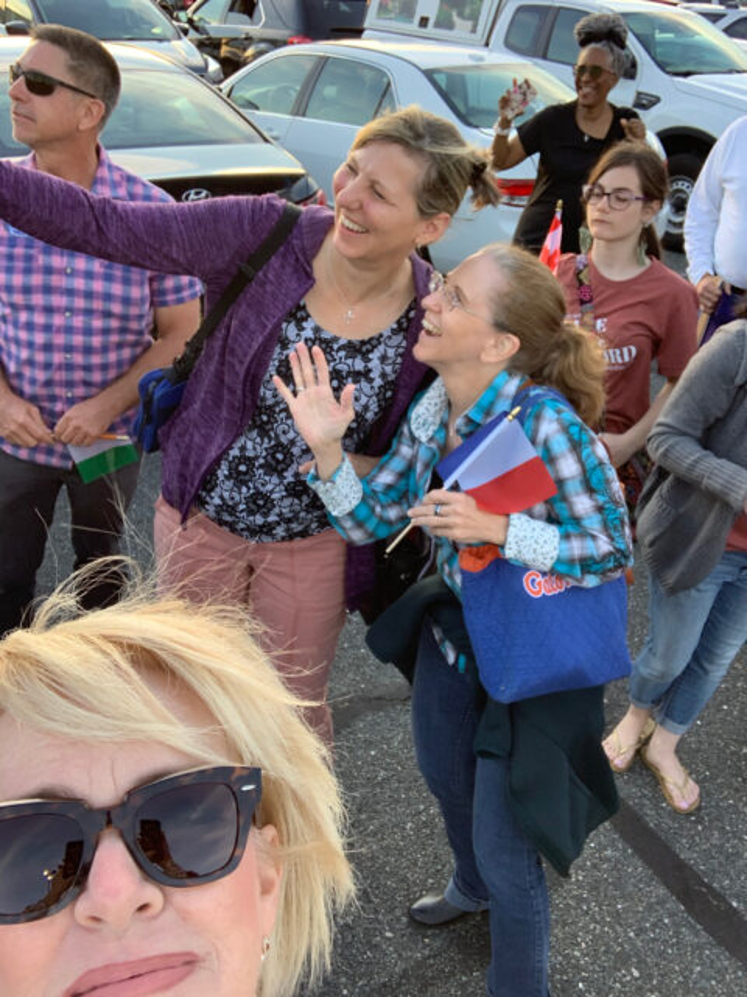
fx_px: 921
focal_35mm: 32
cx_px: 374
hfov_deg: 44.2
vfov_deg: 56.8
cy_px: 498
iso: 64
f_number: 2.2
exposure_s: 1/108
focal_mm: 2.87
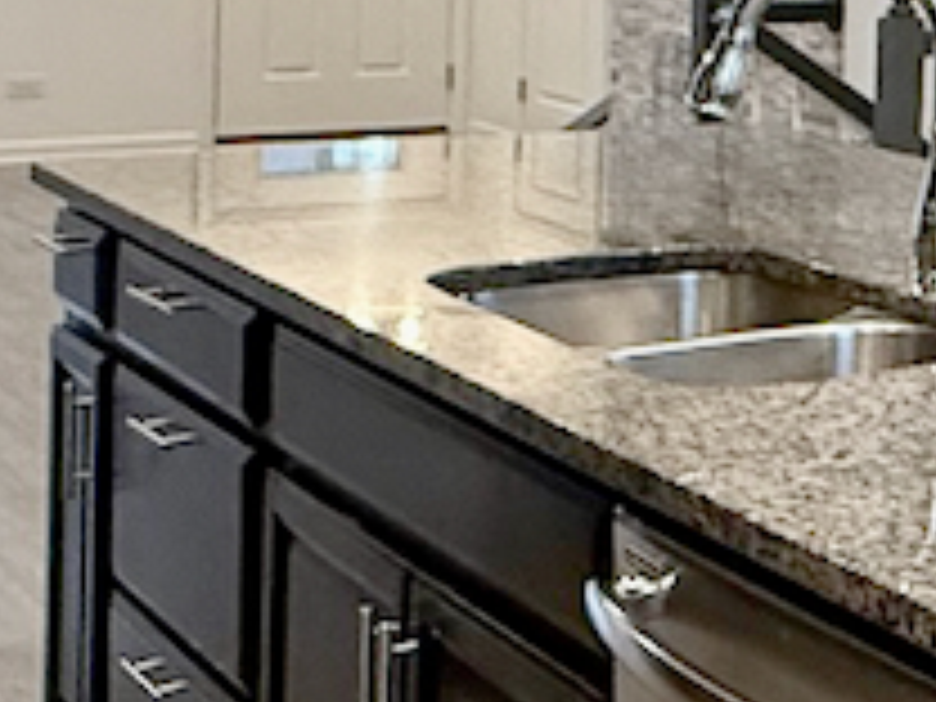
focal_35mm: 86
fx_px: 2325
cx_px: 1544
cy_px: -40
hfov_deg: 18.9
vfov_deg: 16.7
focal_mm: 2.22
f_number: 2.2
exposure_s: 1/120
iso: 400
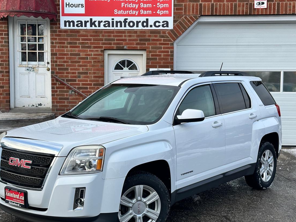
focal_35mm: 56
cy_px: 117
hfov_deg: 34.3
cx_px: 145
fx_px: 479
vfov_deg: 26.1
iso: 64
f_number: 1.78
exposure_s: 1/944
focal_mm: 6.86
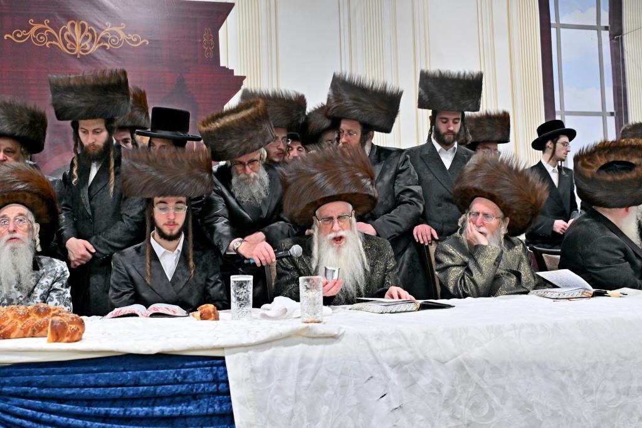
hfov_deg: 53.1
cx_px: 321
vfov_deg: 36.8
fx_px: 642
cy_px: 214
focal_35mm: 36
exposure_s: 1/160
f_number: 4
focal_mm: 24
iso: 1000
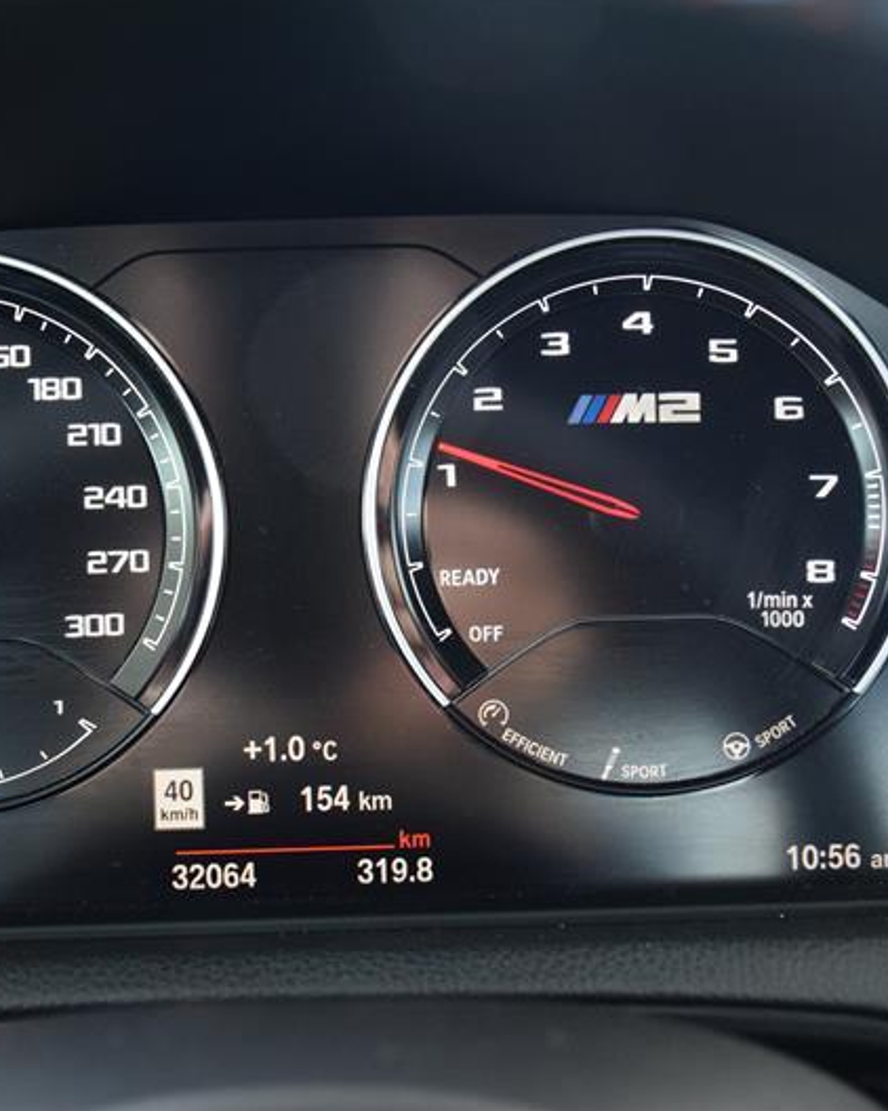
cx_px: 309
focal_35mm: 64
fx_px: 2104
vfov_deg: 29.6
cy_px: 552
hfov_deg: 23.7
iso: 2200
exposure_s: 1/60
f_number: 4
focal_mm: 30
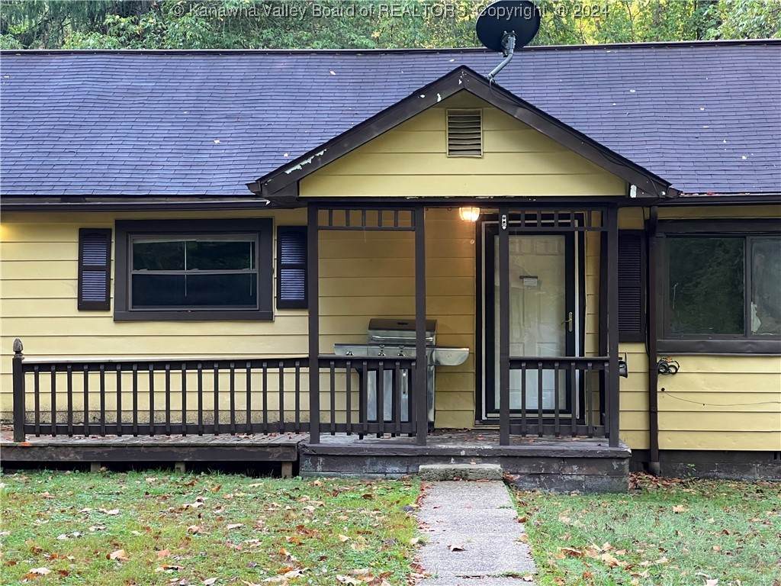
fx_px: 1737
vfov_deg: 19.1
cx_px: 390
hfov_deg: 25.3
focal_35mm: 77
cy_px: 293
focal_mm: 9
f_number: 2.8
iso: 200
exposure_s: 1/85
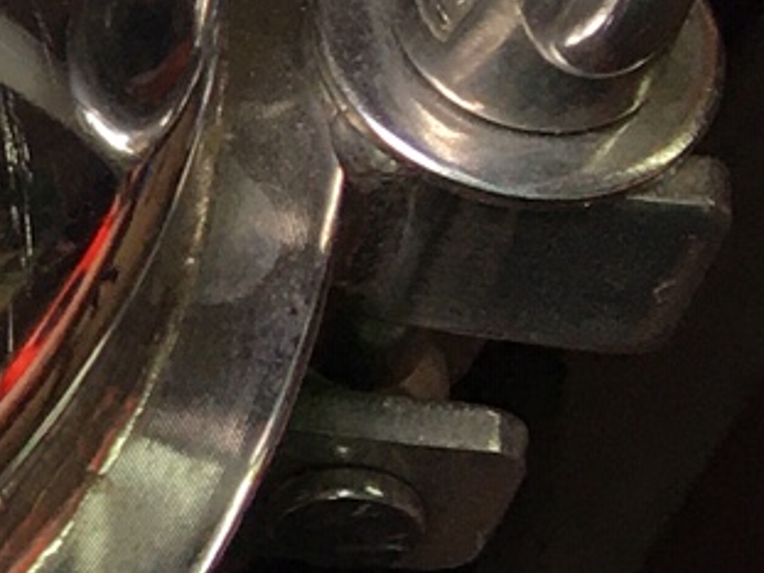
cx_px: -1105
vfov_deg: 7.9
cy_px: -2
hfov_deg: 9.3
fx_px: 4148
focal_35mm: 188
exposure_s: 1/33
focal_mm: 4.15
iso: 25
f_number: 2.2
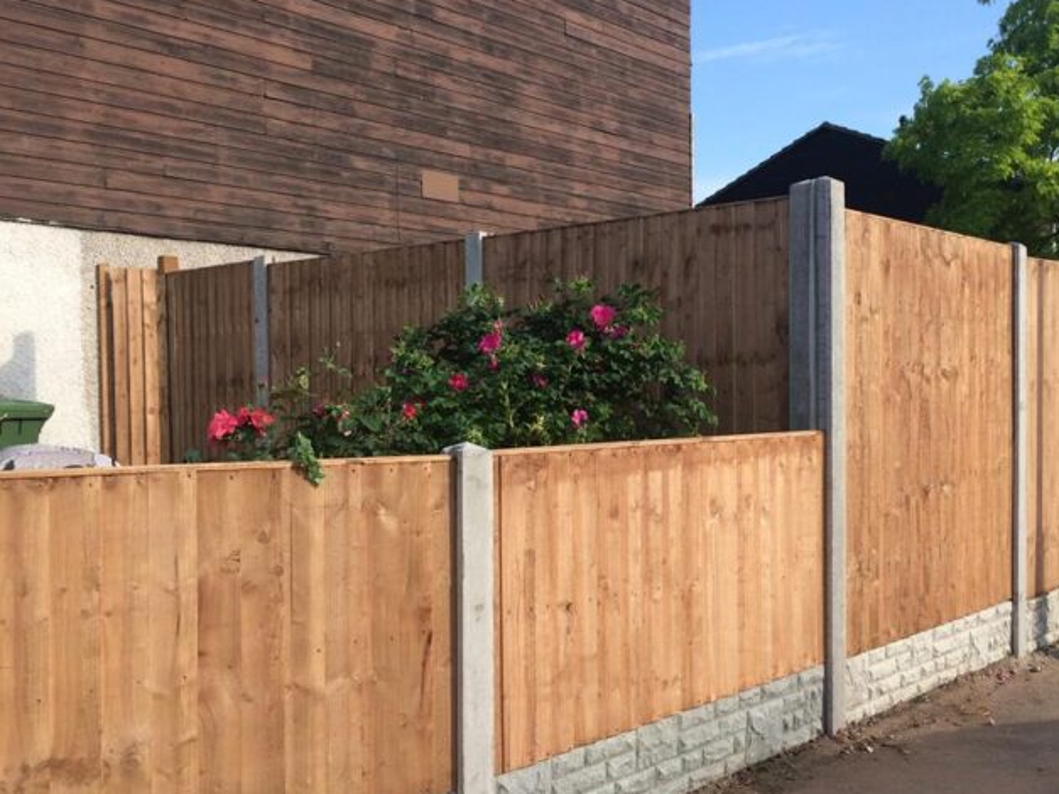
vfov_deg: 38.6
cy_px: 422
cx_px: 620
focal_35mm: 37
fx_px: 1132
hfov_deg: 49.9
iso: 32
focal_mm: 4.15
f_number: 2.2
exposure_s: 1/1109
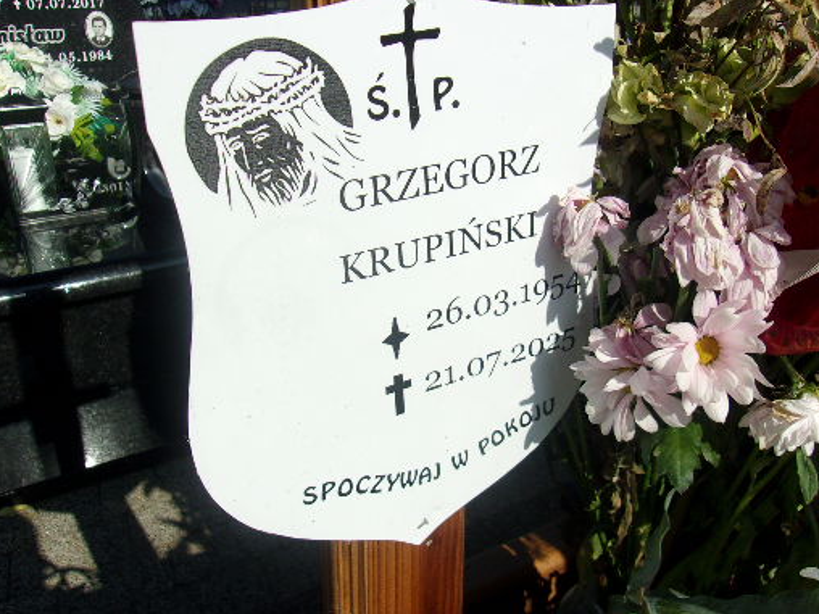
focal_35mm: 34
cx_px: 432
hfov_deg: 53.9
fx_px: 804
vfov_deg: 41.8
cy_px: 280
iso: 80
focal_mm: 4.9
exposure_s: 1/150
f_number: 10.4
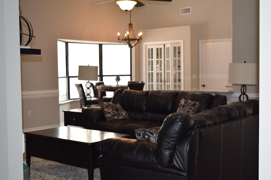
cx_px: 136
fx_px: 395
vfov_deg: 25.8
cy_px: 90
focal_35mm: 52
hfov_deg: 37.8
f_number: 5
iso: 800
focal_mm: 35
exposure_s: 1/100
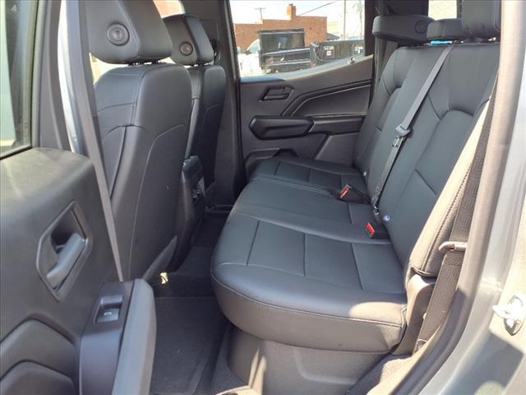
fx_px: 410
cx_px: 263
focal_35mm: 27
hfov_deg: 65.3
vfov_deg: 51.4
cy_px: 198
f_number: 1.9
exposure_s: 1/60.2
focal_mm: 3.58
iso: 40
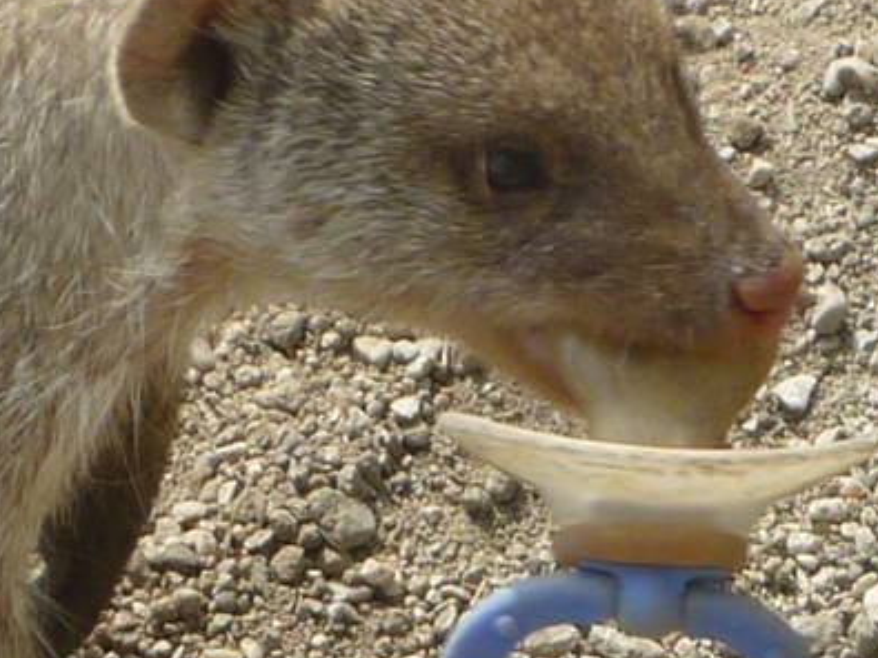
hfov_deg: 3.8
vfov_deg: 2.9
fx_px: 13058
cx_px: 696
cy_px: 453
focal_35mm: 515
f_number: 5.1
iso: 100
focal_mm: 16.5
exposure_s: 1/250
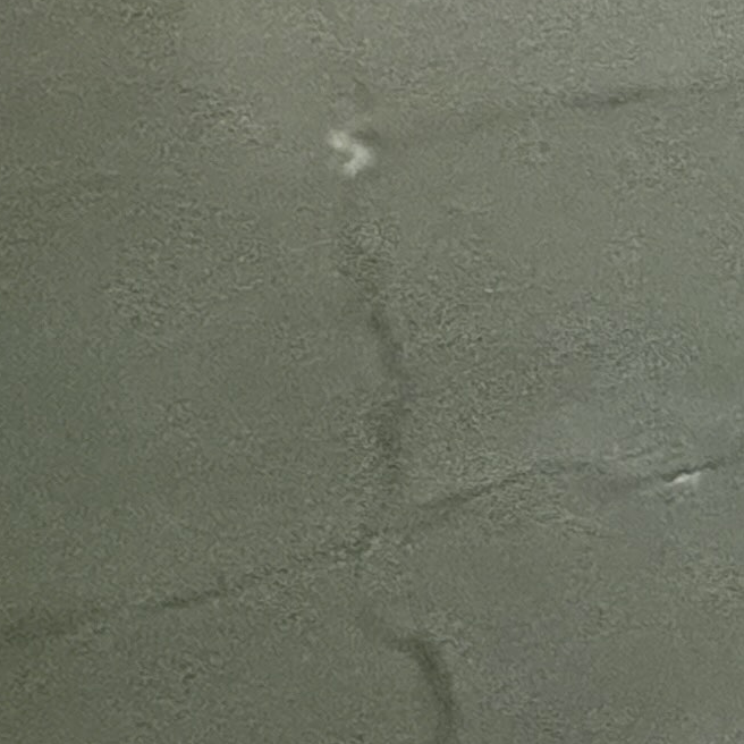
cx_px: 2242
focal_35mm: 76
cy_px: -98
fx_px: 1848
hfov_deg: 11.5
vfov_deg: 21.5
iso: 640
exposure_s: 1/60
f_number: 2.2
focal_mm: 2.22
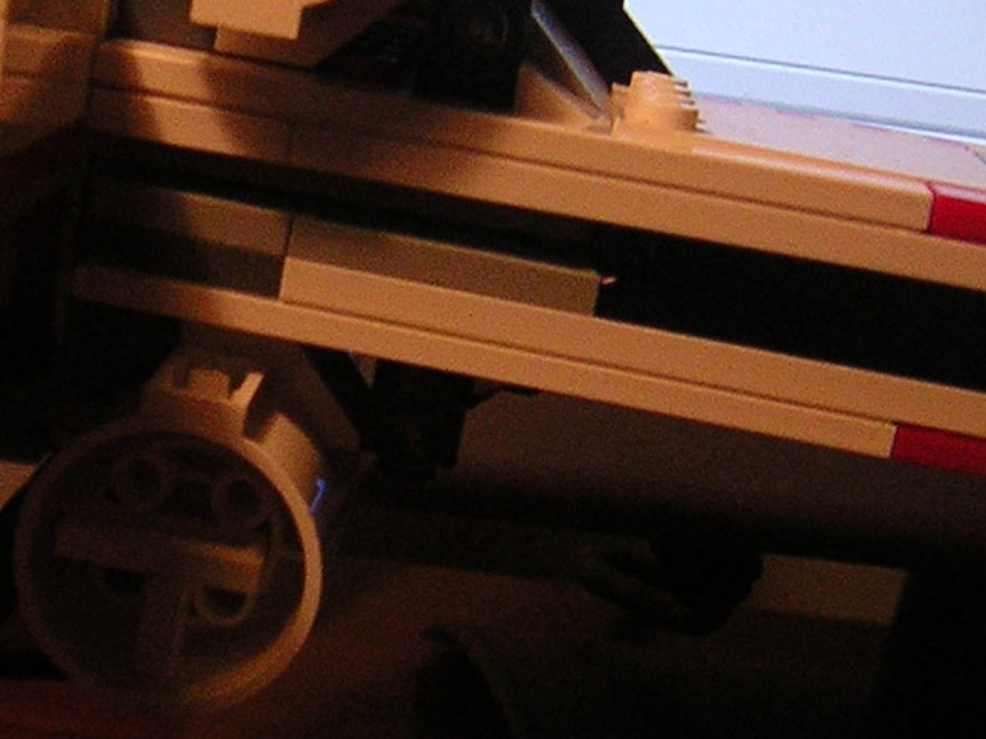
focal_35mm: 89
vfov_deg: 16.6
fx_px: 2535
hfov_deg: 21.7
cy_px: 306
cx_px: 169
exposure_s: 1/64
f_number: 2.6
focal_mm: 4.7
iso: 400
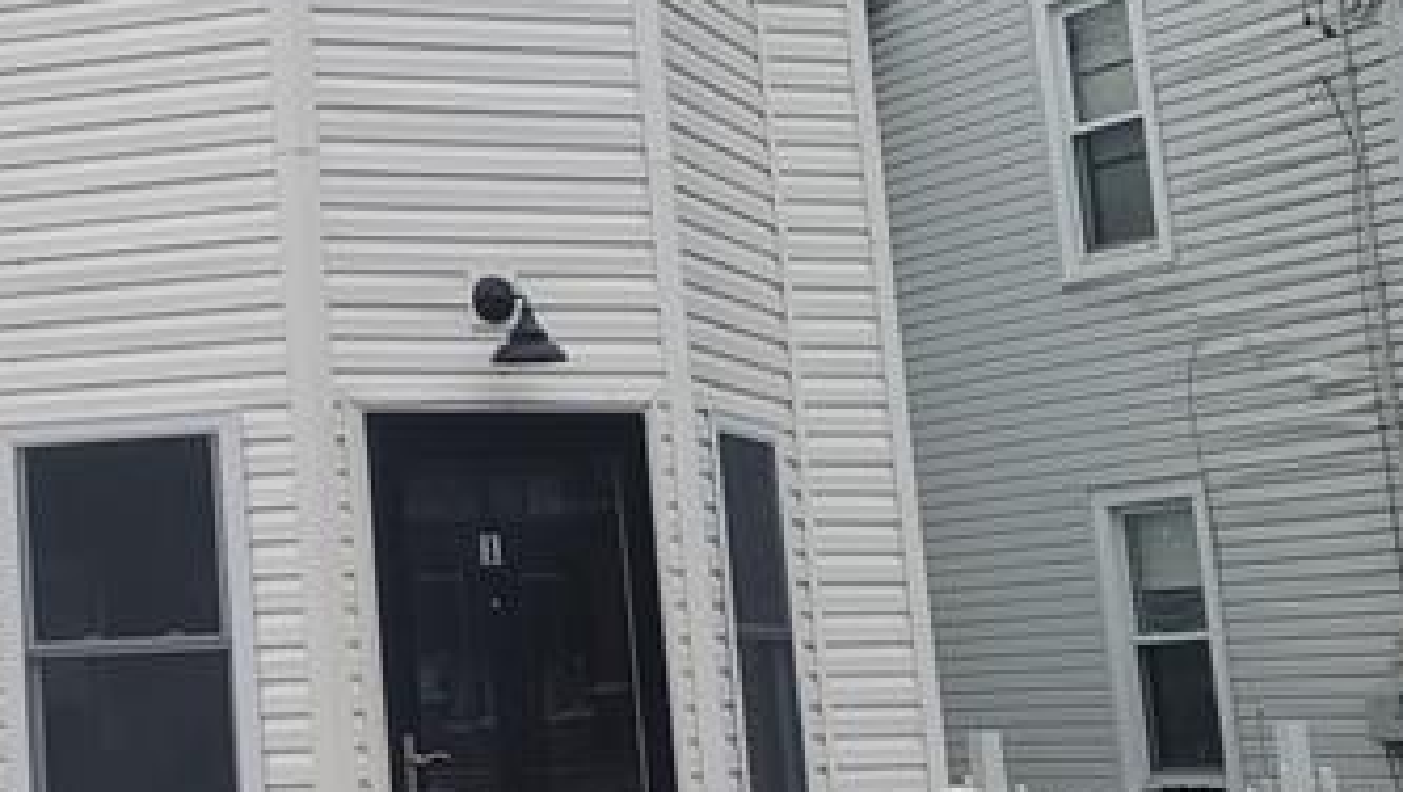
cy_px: 143
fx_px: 3239
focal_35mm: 87
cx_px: -219
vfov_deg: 13.9
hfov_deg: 22.7
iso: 40
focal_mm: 5.4
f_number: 1.8
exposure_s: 1/1135
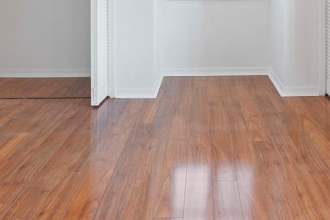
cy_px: -25
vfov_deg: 26.3
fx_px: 431
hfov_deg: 41.4
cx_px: 217
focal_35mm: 47
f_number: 9
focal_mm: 16
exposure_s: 1/3
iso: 250
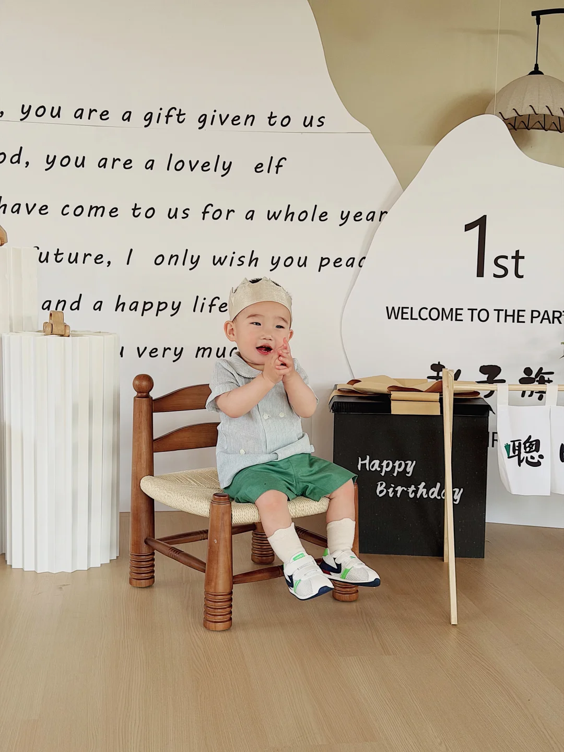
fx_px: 1043
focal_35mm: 48
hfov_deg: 30.3
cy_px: 376
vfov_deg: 39.7
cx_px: 282
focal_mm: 6.76
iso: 64
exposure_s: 1/121
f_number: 1.78
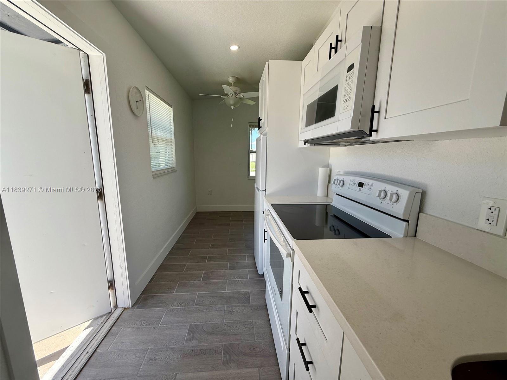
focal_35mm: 14
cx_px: 254
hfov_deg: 102.1
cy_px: 190
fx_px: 205
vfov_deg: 85.7
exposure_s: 1/227
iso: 64
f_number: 2.2
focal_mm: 2.22
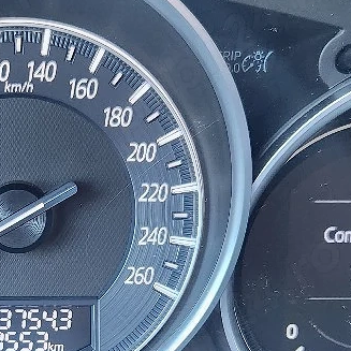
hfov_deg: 20.4
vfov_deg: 20.1
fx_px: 952
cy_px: 368
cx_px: 18
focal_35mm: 83
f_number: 1.8
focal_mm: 5.4
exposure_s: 1/101
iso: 400
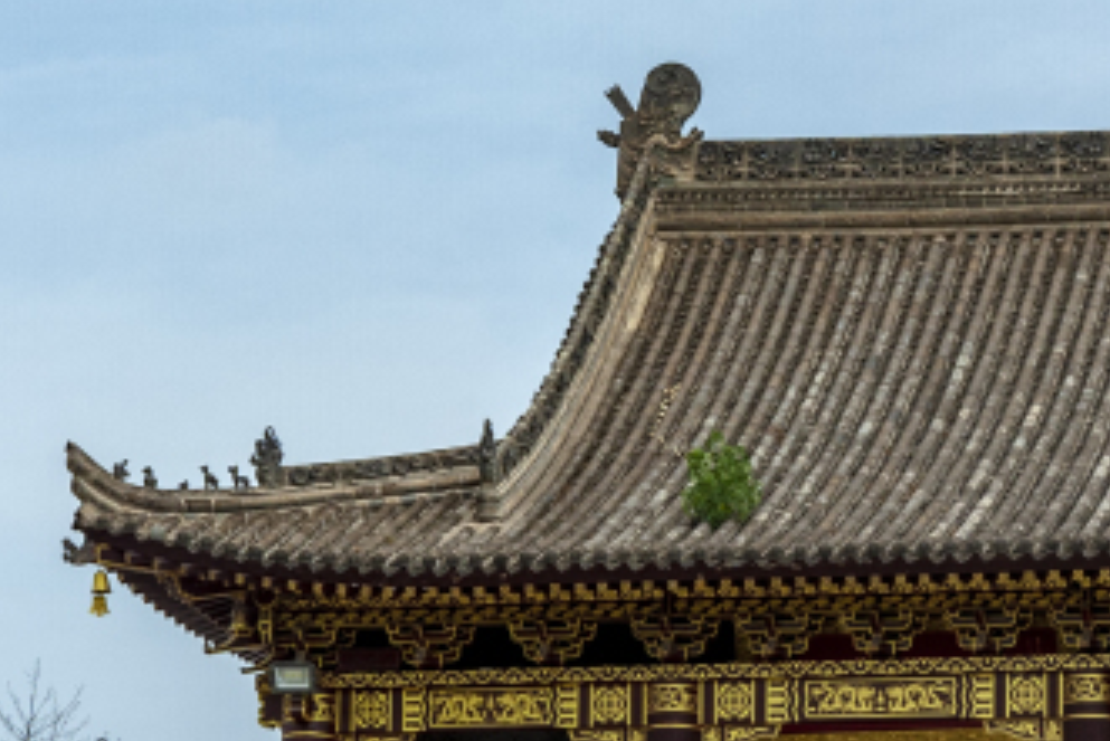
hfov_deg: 11.6
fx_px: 5336
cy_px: 872
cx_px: 1355
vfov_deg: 7.9
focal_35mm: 173
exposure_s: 1/500
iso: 800
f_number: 14
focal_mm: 56
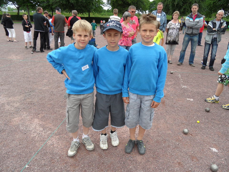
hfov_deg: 71.6
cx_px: 114
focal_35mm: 24
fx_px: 159
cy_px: 86
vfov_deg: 56.8
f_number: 3.2
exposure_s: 1/250
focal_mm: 3.9
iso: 80
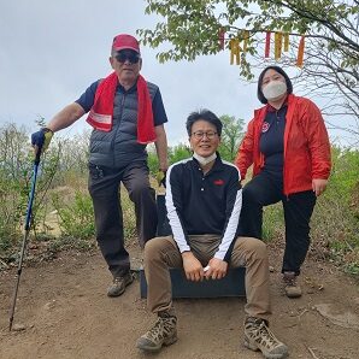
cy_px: 180
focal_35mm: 30
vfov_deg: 54.0
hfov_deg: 53.9
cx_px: 202
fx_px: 352
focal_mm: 4.58
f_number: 2
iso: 50
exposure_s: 1/556
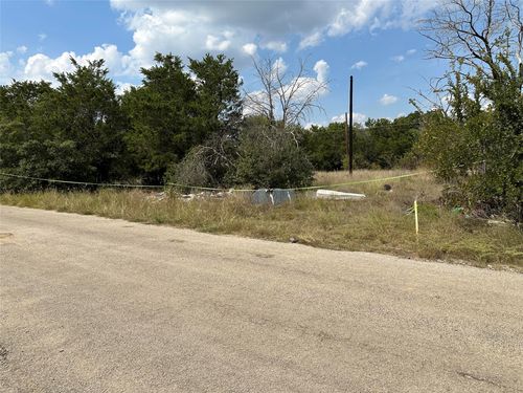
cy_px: 196
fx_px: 363
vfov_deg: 56.8
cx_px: 262
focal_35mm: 24
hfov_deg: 71.6
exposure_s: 1/5525
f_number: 1.78
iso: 80
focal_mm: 6.86
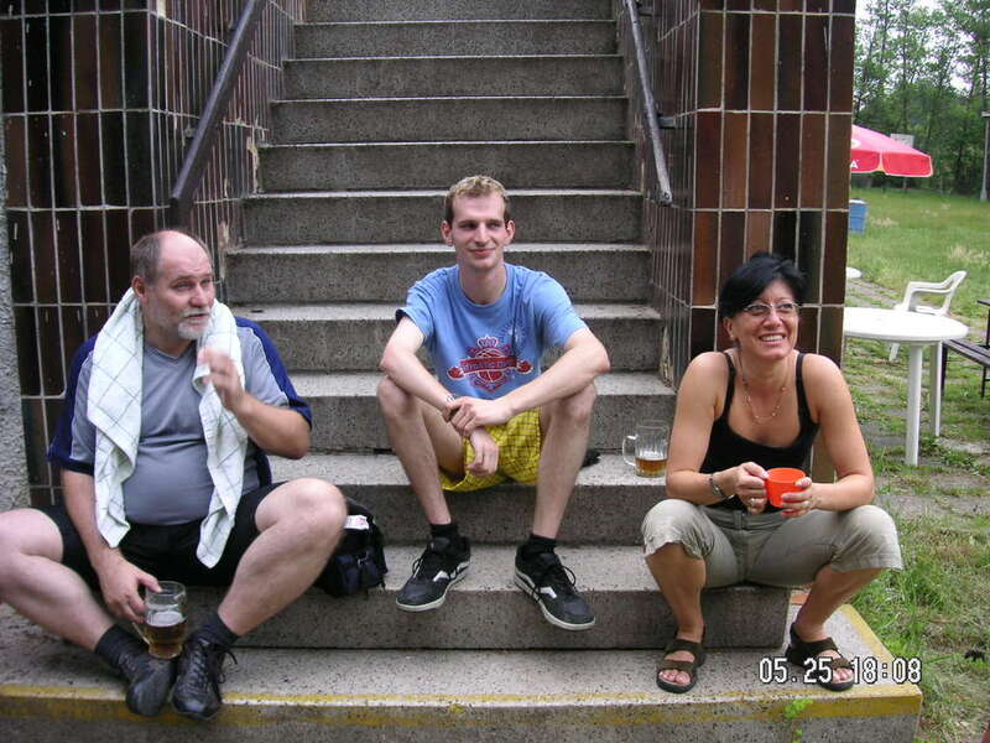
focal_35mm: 37
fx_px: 1058
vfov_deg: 38.7
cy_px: 372
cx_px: 495
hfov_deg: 50.1
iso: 50
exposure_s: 1/60
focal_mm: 6.1
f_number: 2.8
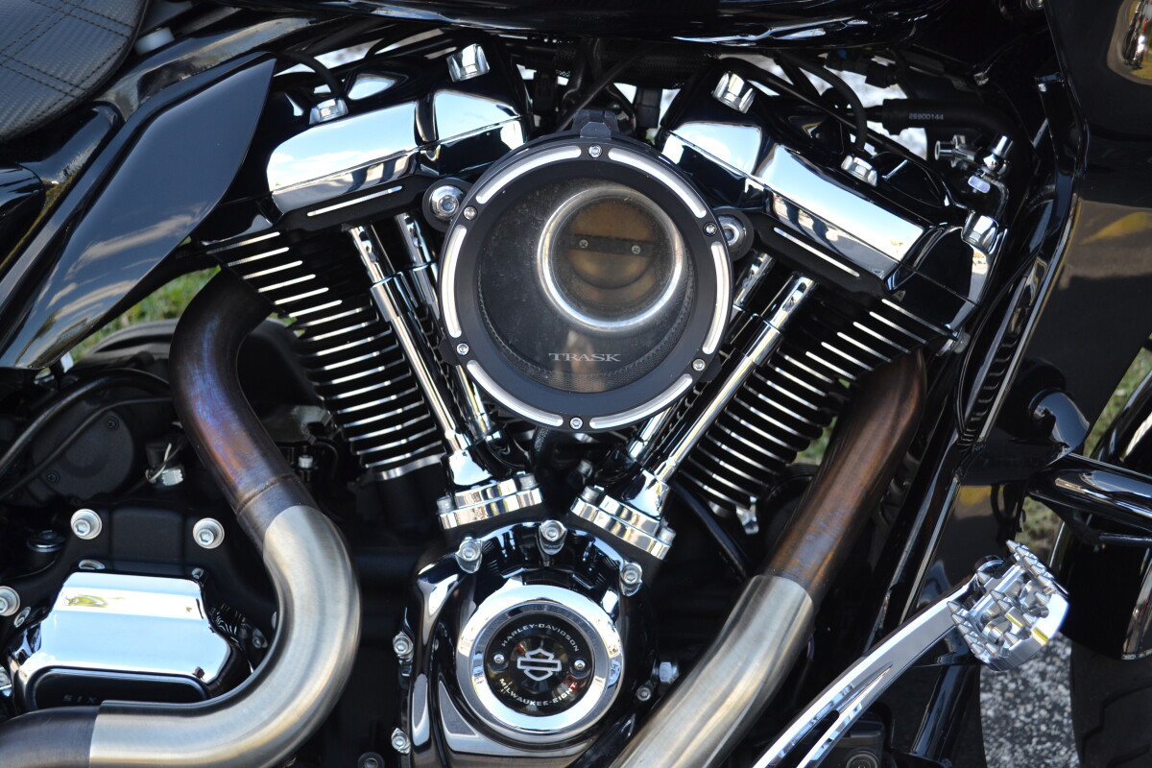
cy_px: 384
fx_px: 1536
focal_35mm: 48
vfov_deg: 28.1
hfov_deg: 41.1
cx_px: 576
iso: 250
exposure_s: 1/125
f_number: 5.6
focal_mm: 32
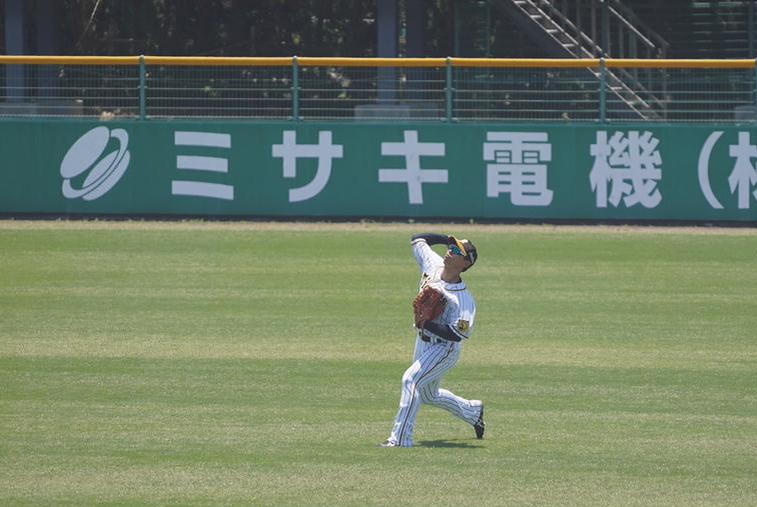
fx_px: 9998
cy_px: 305
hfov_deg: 4.3
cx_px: 408
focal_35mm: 475
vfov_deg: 2.9
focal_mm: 200
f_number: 4
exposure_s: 1/800
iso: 100
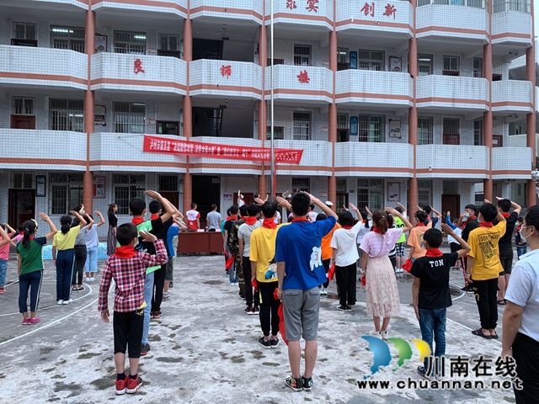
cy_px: 202
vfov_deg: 53.1
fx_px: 405
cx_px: 270
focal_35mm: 26
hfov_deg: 67.3
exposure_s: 1/121
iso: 25
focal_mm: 4.25
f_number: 1.8
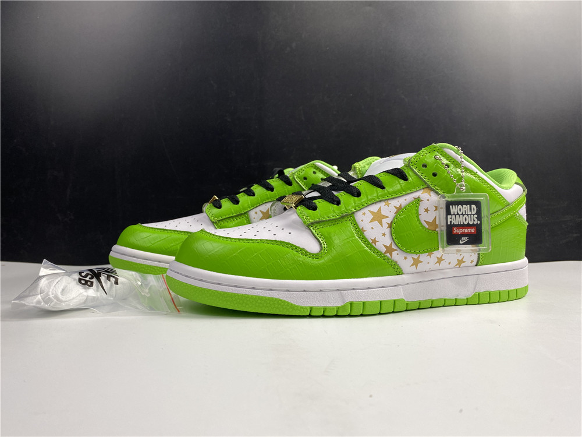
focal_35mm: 26
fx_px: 437
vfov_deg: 53.1
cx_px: 291
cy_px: 218
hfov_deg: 67.3
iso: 64
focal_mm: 4.25
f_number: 1.8
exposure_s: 1/100
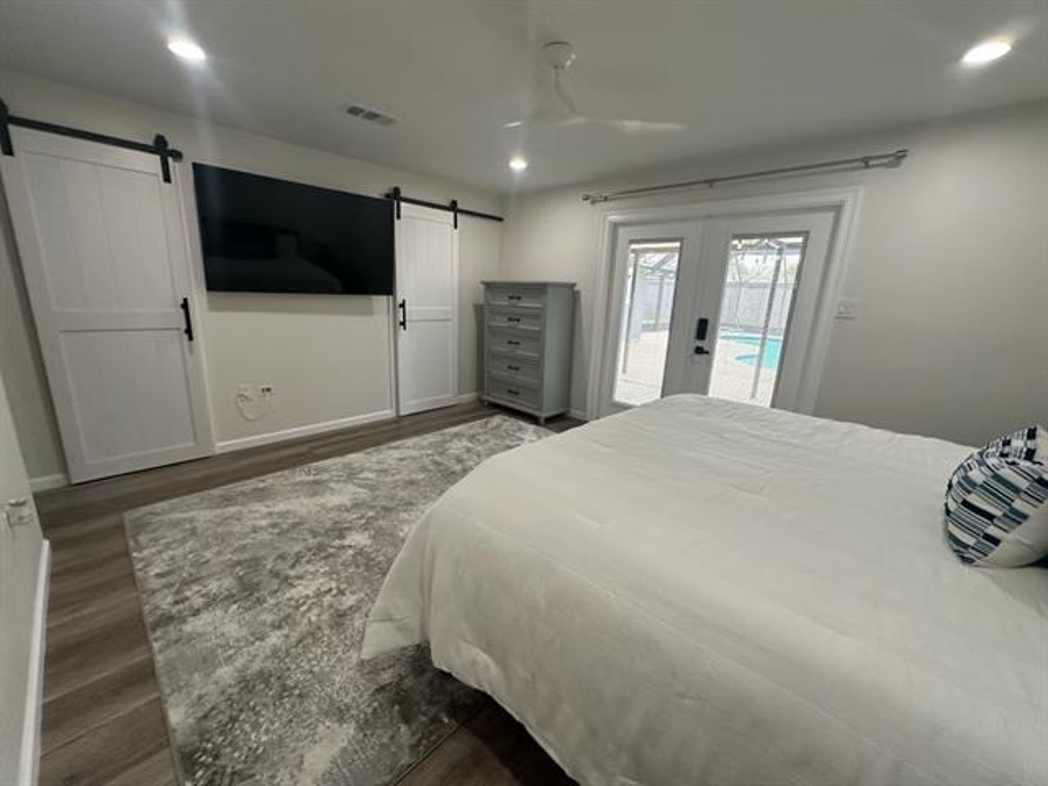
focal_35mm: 14
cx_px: 524
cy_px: 393
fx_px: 424
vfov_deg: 85.7
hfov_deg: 102.1
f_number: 2.2
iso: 200
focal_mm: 2.22
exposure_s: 1/120
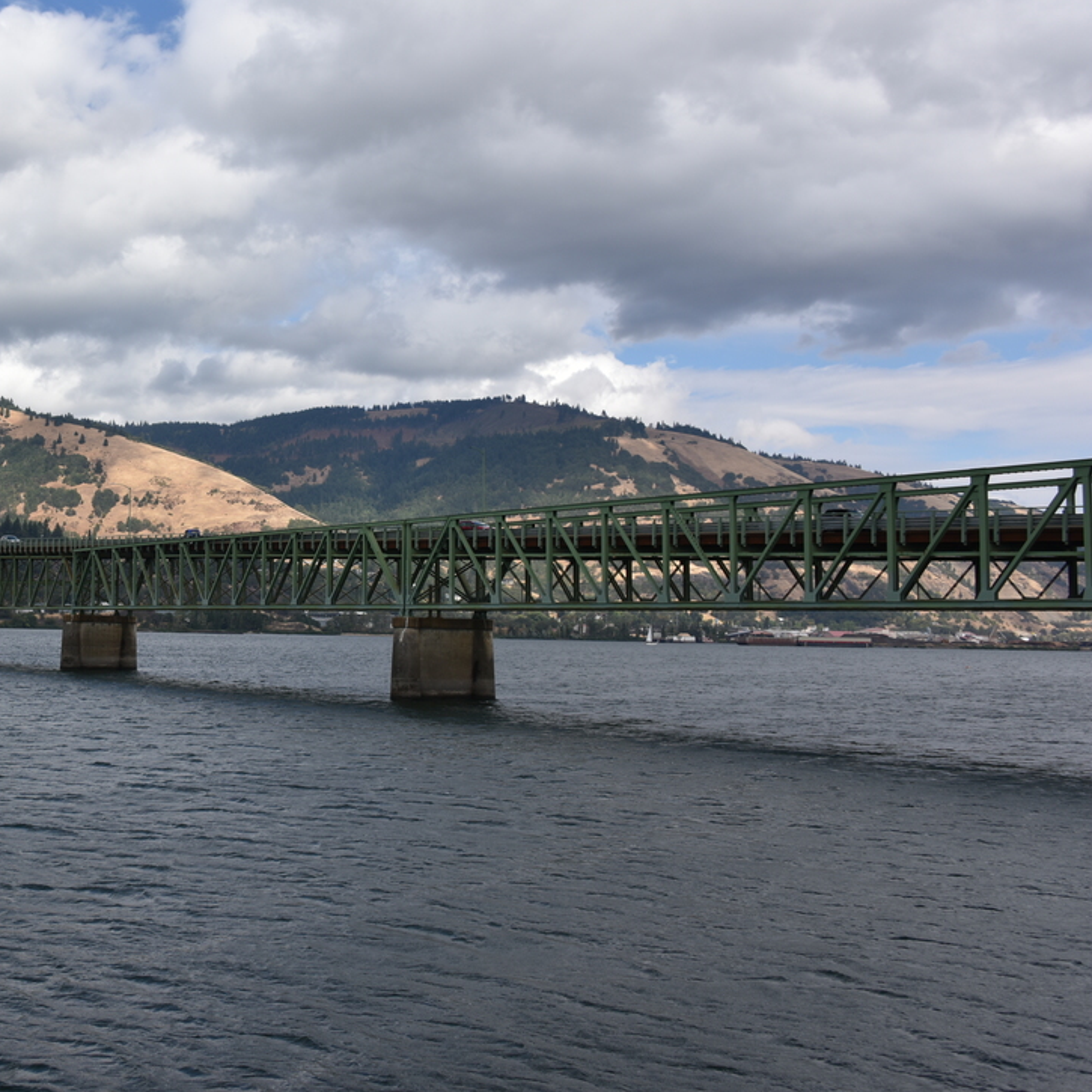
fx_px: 1499
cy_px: 488
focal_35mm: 42
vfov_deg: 40.0
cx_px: 140
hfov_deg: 37.8
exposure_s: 1/320
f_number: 9
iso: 100
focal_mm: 28
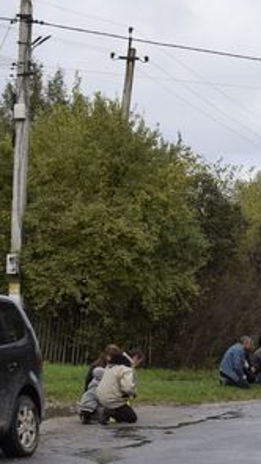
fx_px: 1574
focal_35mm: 128
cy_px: 326
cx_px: 539
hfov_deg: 8.9
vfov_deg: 16.7
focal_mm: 32
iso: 200
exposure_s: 1/250
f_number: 8
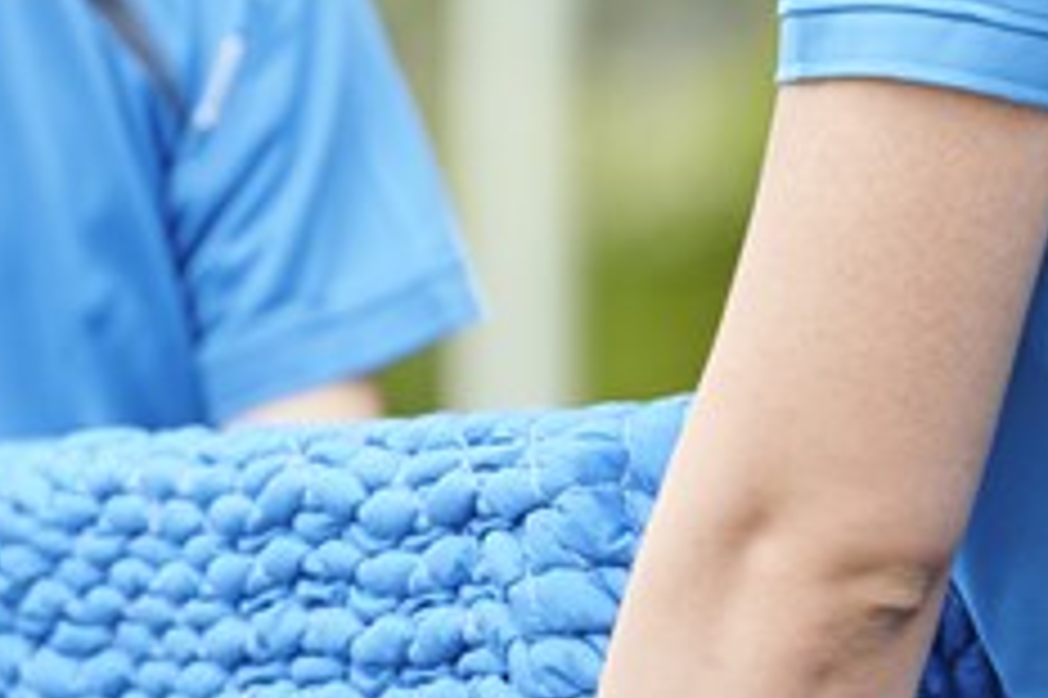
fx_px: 17541
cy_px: -338
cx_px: 544
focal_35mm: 603
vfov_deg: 2.3
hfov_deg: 3.4
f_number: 4.5
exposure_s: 1/250
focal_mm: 195
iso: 100
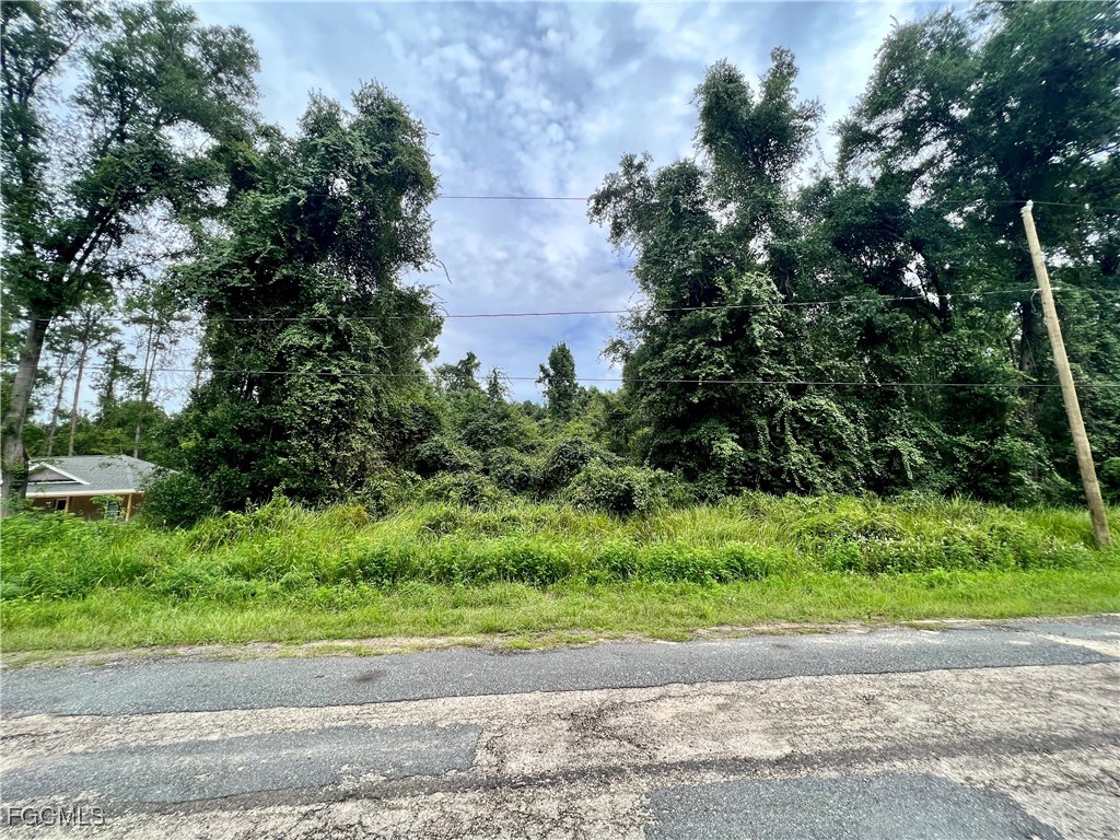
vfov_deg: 89.9
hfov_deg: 106.2
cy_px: 420
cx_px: 560
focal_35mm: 13
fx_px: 421
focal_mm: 1.57
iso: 32
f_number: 1.8
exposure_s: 1/564
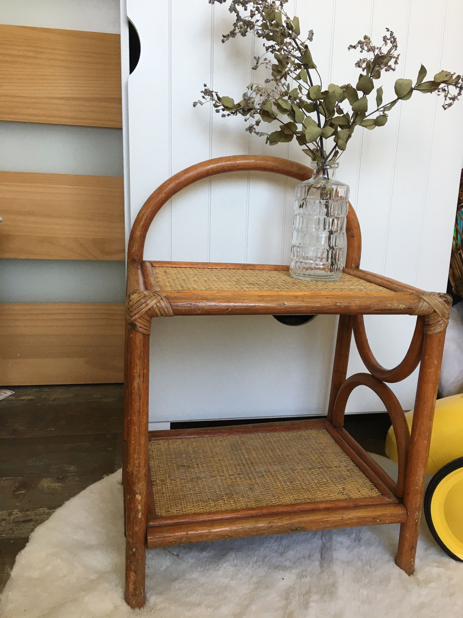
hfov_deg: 48.2
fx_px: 517
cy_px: 309
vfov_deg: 61.7
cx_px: 232
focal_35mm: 29
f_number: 2.2
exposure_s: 1/33
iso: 40
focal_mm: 4.15
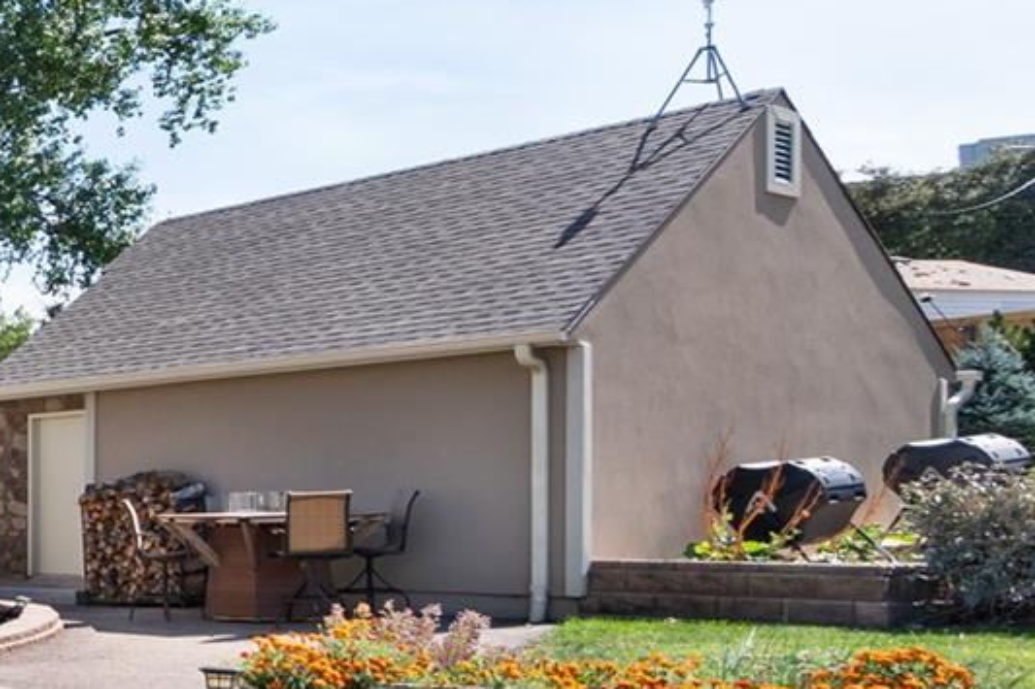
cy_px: 126
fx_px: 1293
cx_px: -485
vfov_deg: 29.1
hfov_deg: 29.0
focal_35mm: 45
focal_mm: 10
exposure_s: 1/320
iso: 200
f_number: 9
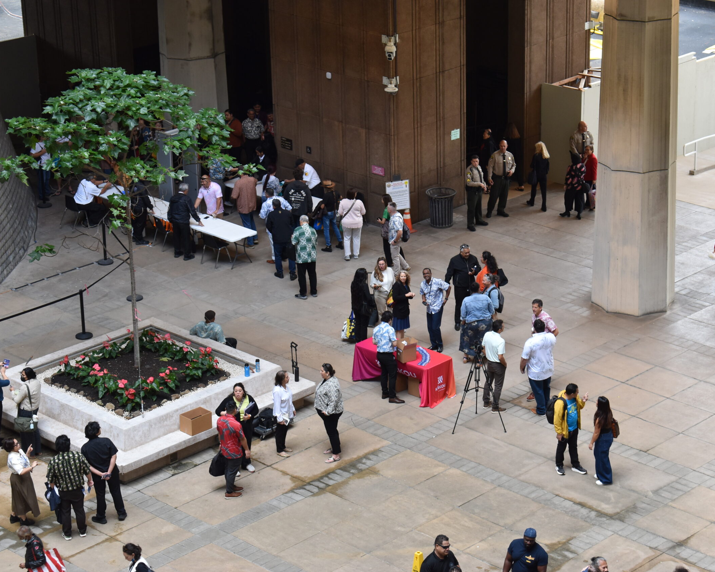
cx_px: 412
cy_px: 285
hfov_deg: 20.5
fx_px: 1980
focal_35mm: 94
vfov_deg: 16.4
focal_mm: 55
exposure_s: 1/60
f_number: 5.6
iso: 500
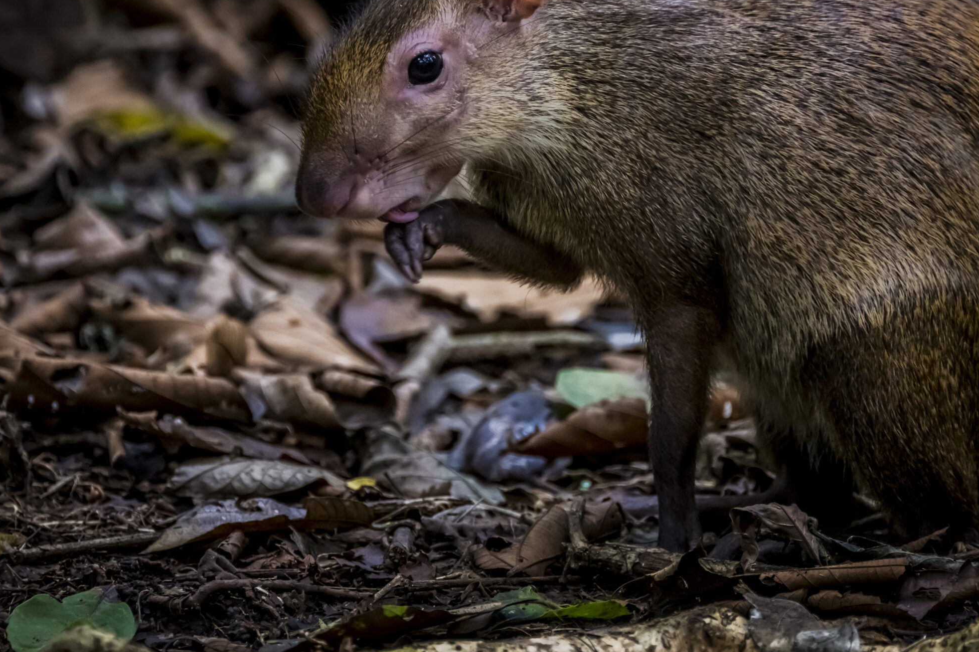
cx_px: 548
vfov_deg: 1.9
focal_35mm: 730
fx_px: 19849
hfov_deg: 2.8
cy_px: 259
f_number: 8
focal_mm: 560
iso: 5000
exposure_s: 1/125
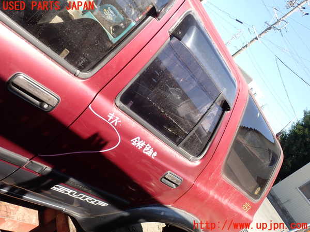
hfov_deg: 60.0
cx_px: 155
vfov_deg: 46.8
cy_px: 116
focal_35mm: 30
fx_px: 269
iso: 100
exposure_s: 1/400
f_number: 3.2
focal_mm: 5.4
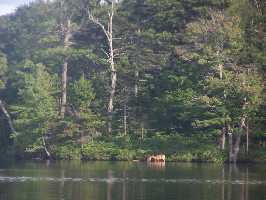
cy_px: 100
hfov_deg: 5.2
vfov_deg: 3.9
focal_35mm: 380
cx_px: 133
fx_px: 2920
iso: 100
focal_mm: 63
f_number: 3.7
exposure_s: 1/400
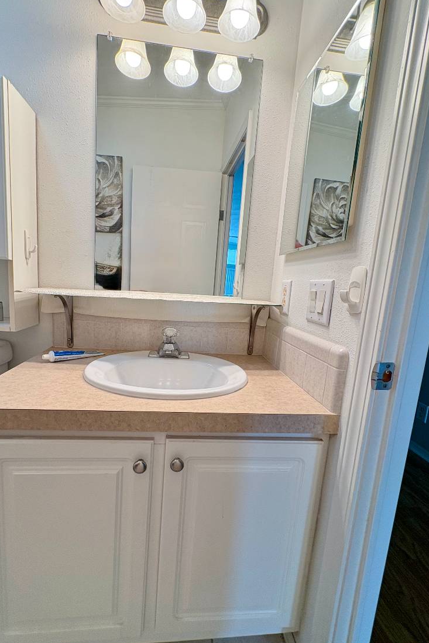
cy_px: 326
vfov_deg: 100.4
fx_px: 268
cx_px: 197
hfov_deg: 77.2
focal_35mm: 15
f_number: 2.2
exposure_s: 1/60
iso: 160
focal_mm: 2.22
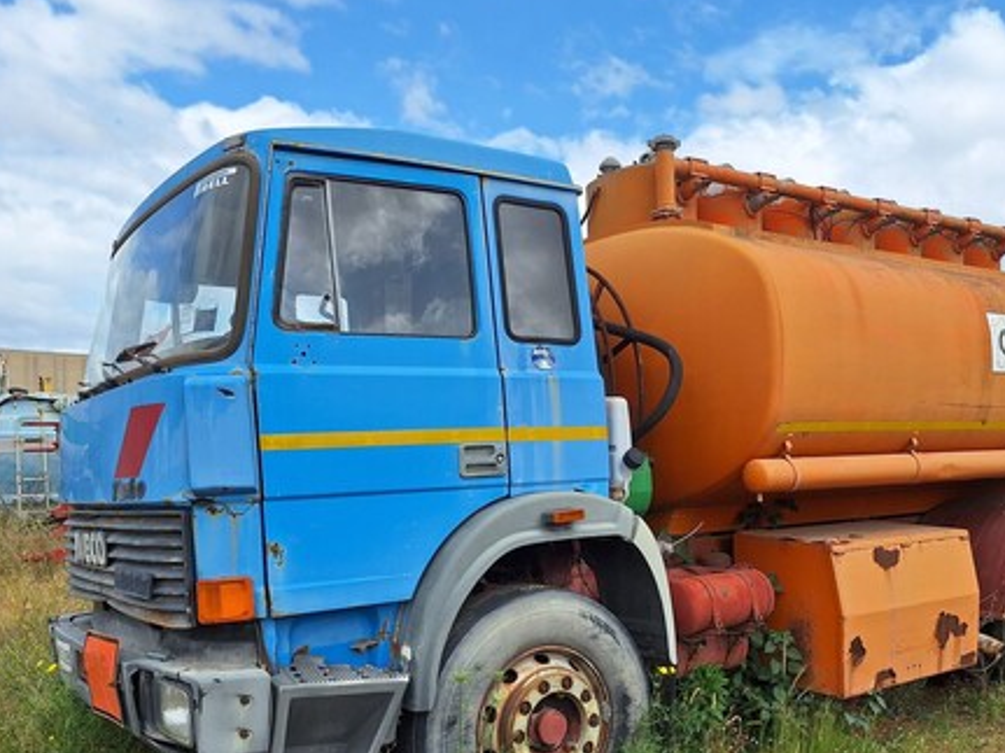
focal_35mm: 32
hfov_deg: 56.7
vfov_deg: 43.6
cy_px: 499
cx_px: 562
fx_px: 929
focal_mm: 5.54
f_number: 1.8
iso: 40
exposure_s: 1/2933
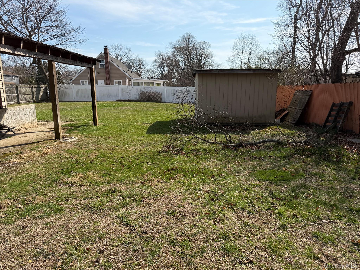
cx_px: 180
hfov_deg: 71.6
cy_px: 135
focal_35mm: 24
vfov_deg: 56.8
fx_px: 250
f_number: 1.78
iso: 125
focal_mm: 6.76
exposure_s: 1/4975
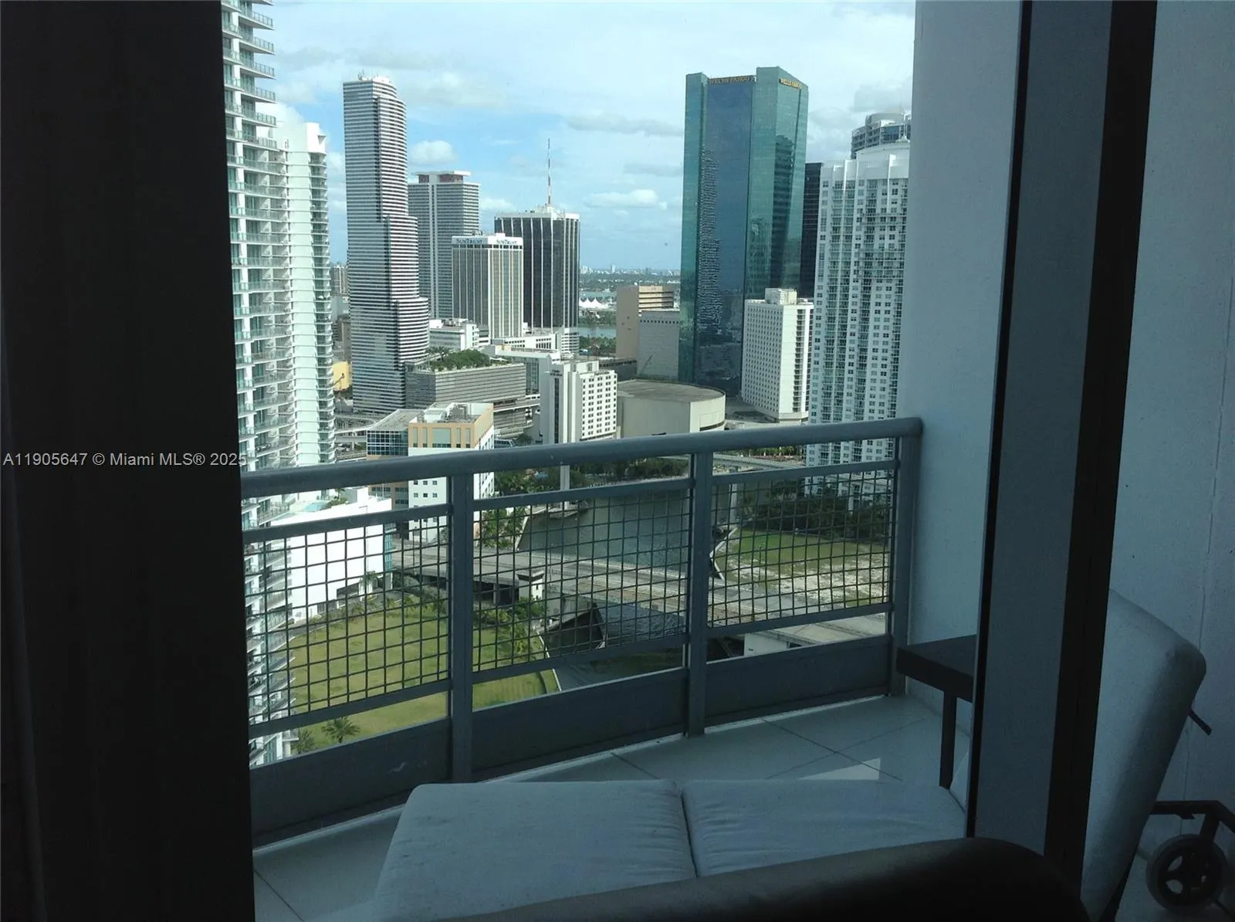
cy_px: 461
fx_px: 1246
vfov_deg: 40.6
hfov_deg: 52.7
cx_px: 618
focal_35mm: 35
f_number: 2.4
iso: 50
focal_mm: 4.28
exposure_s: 1/1259
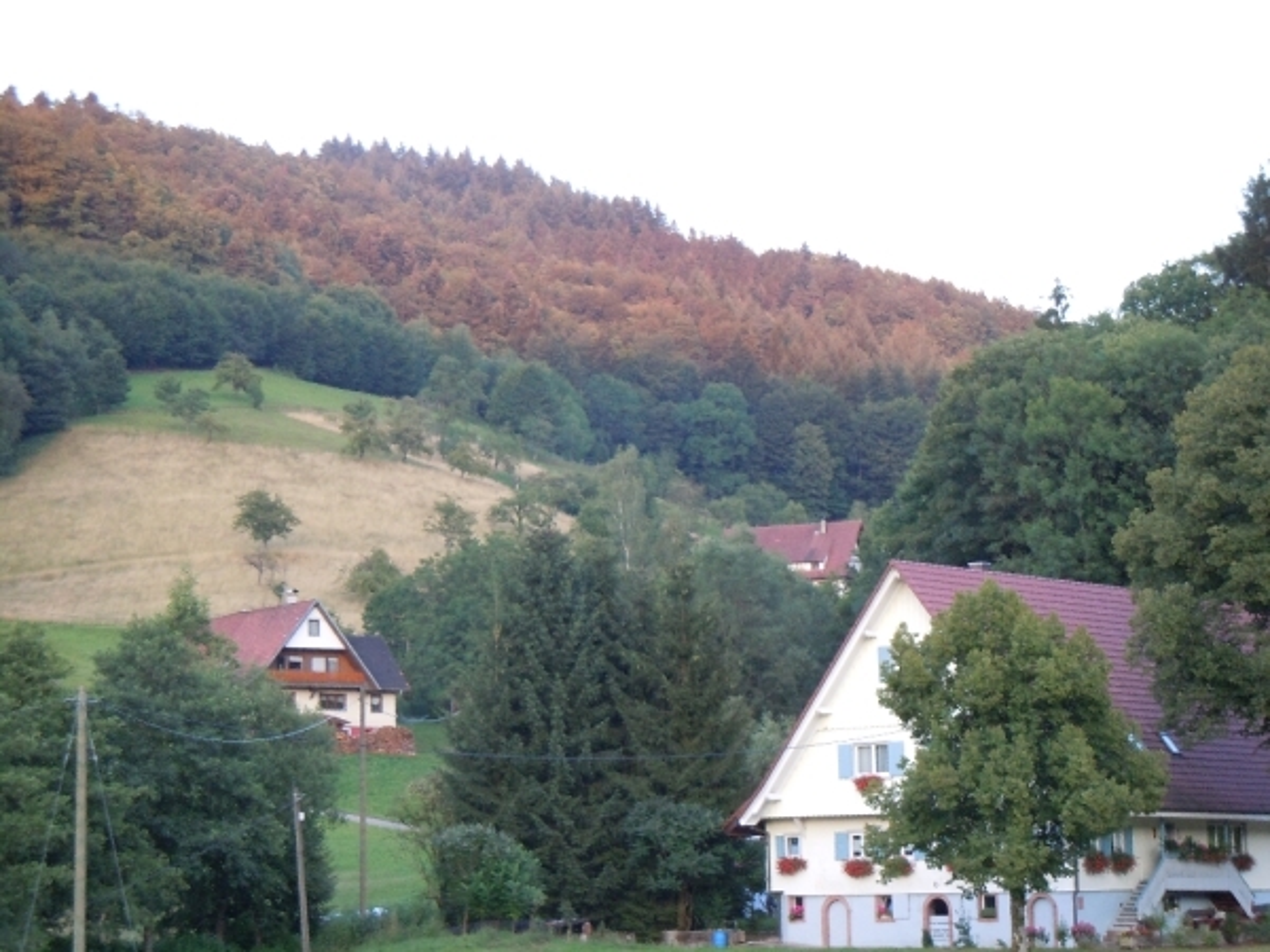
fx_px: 3265
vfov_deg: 16.6
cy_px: 476
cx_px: 635
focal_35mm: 89
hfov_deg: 22.0
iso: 400
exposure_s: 1/50
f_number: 4.4
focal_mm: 16
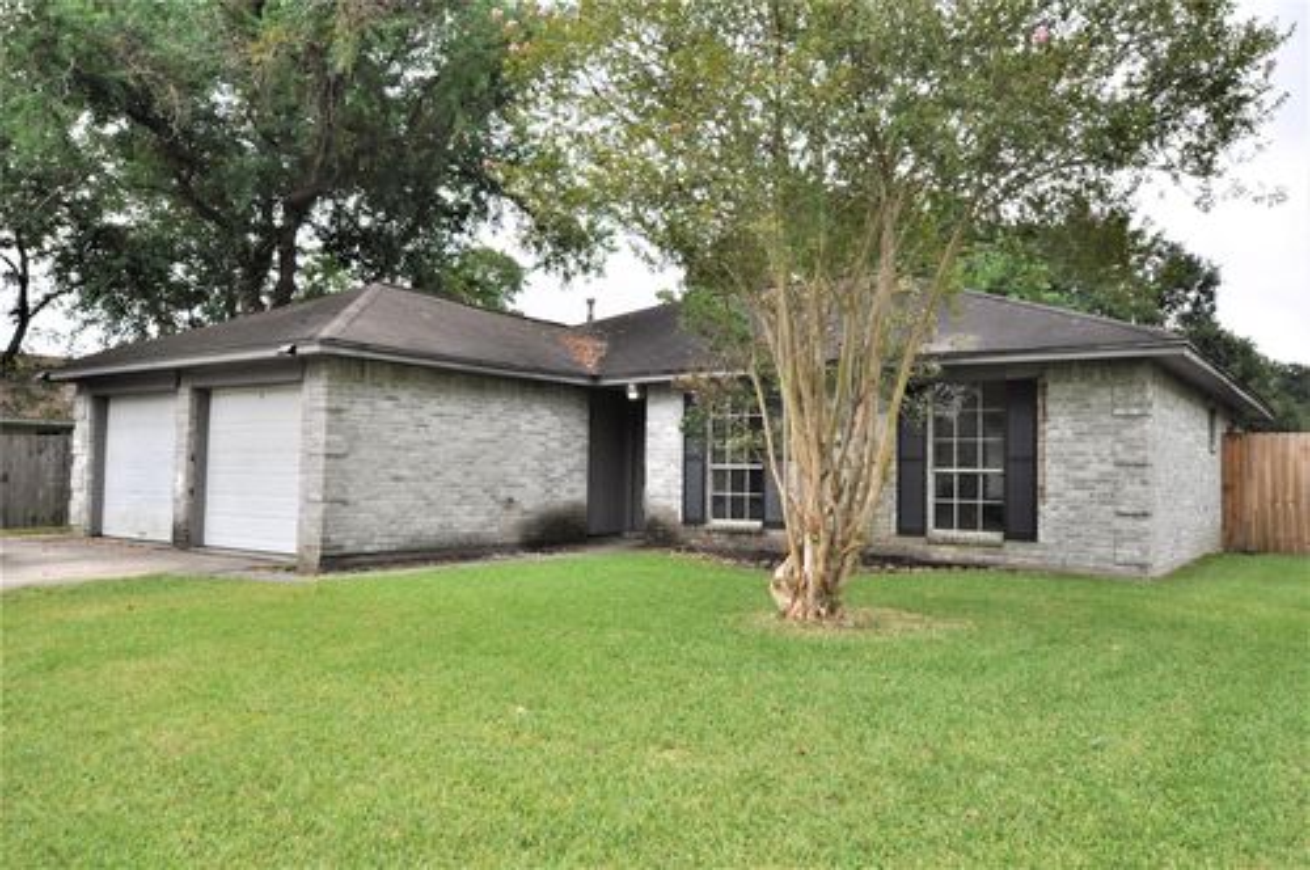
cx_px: 655
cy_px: 435
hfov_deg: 67.4
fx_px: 981
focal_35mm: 27
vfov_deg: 47.8
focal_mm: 18
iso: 200
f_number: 6.3
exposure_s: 1/160
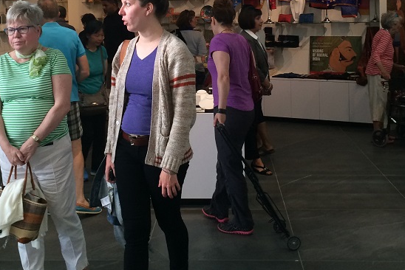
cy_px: 34
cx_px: 191
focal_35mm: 55
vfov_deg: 24.1
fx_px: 619
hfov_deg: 36.2
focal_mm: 4.15
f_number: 2.2
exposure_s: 1/30
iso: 40
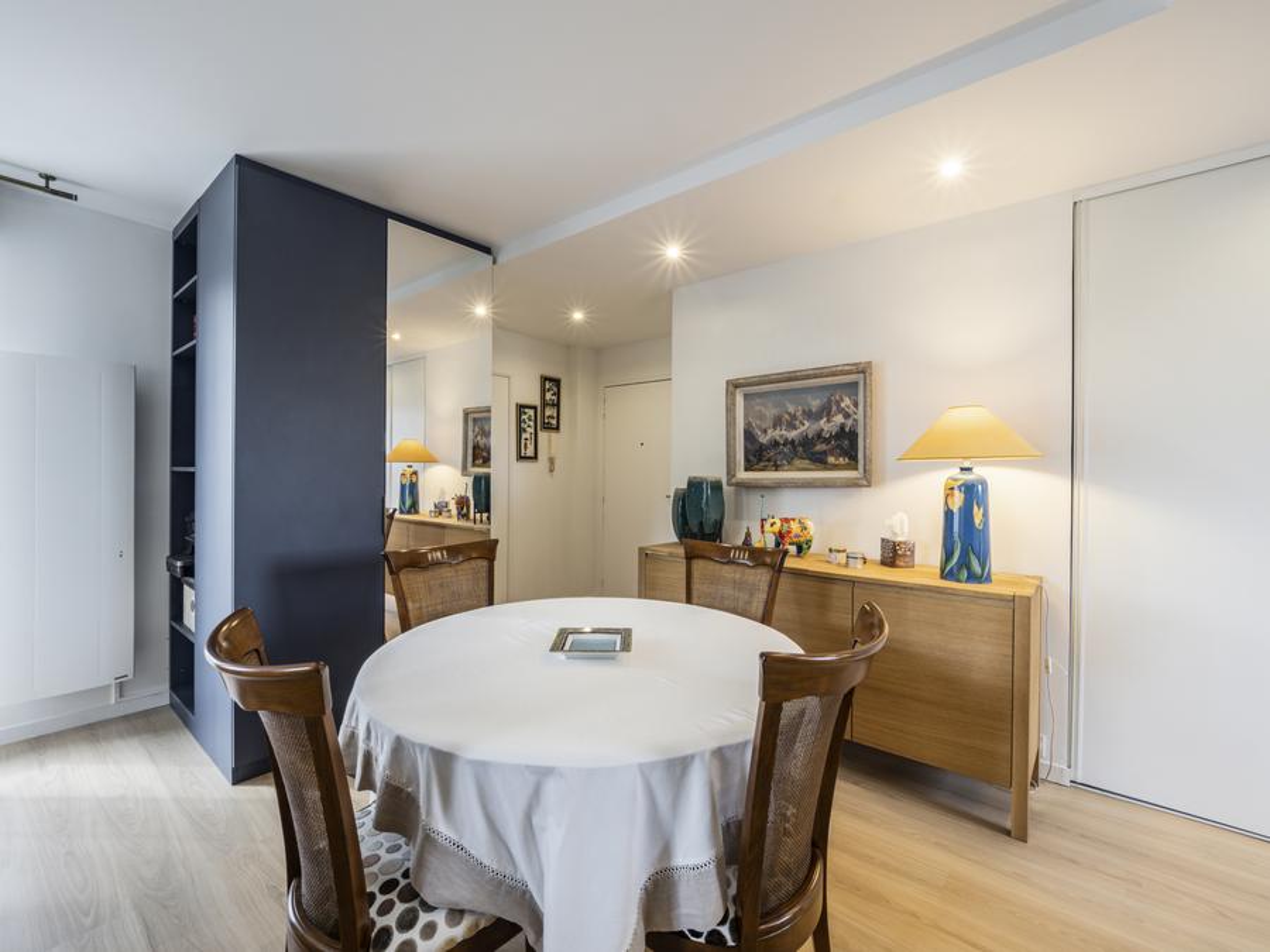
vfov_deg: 85.7
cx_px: 635
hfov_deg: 102.1
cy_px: 476
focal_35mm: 14
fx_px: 514
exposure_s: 1/15
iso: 200
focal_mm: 7
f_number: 11
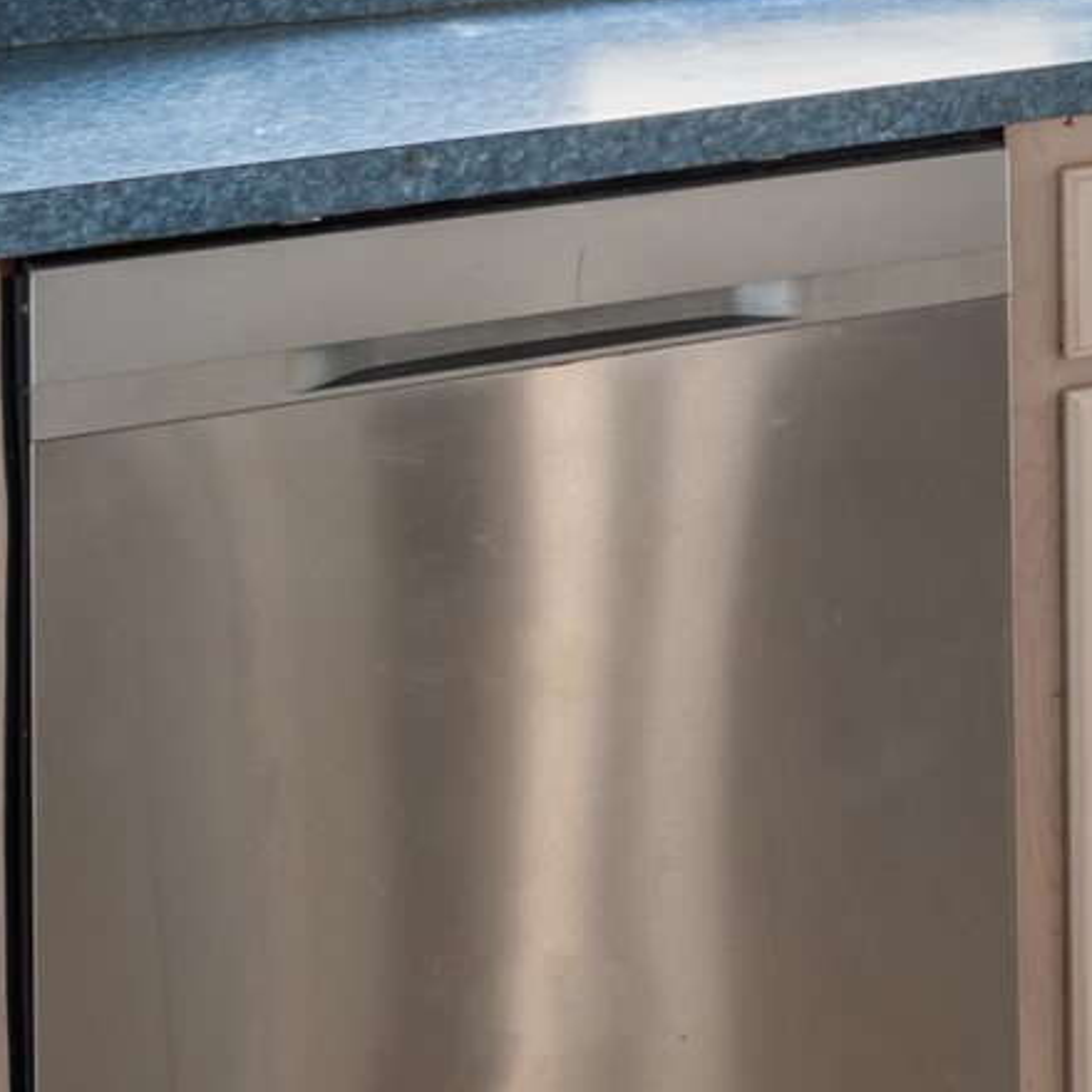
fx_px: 3176
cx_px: 1834
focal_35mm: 89
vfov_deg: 17.8
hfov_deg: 16.9
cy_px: -454
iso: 250
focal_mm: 15
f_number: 8
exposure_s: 1/4
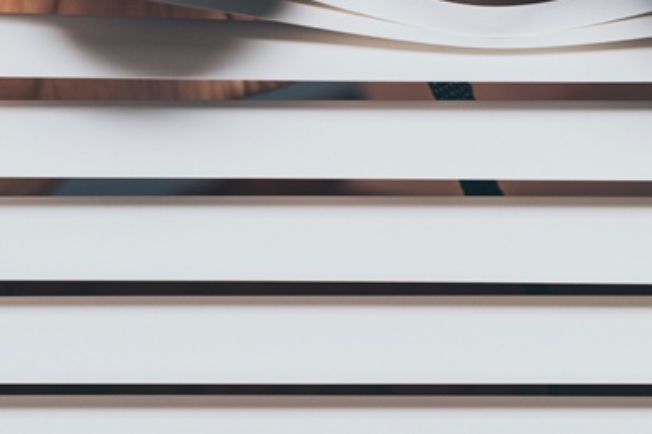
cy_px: -152
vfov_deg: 2.6
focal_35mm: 533
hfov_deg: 3.9
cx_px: 364
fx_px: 9649
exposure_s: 1/200
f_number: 5
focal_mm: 170
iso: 100
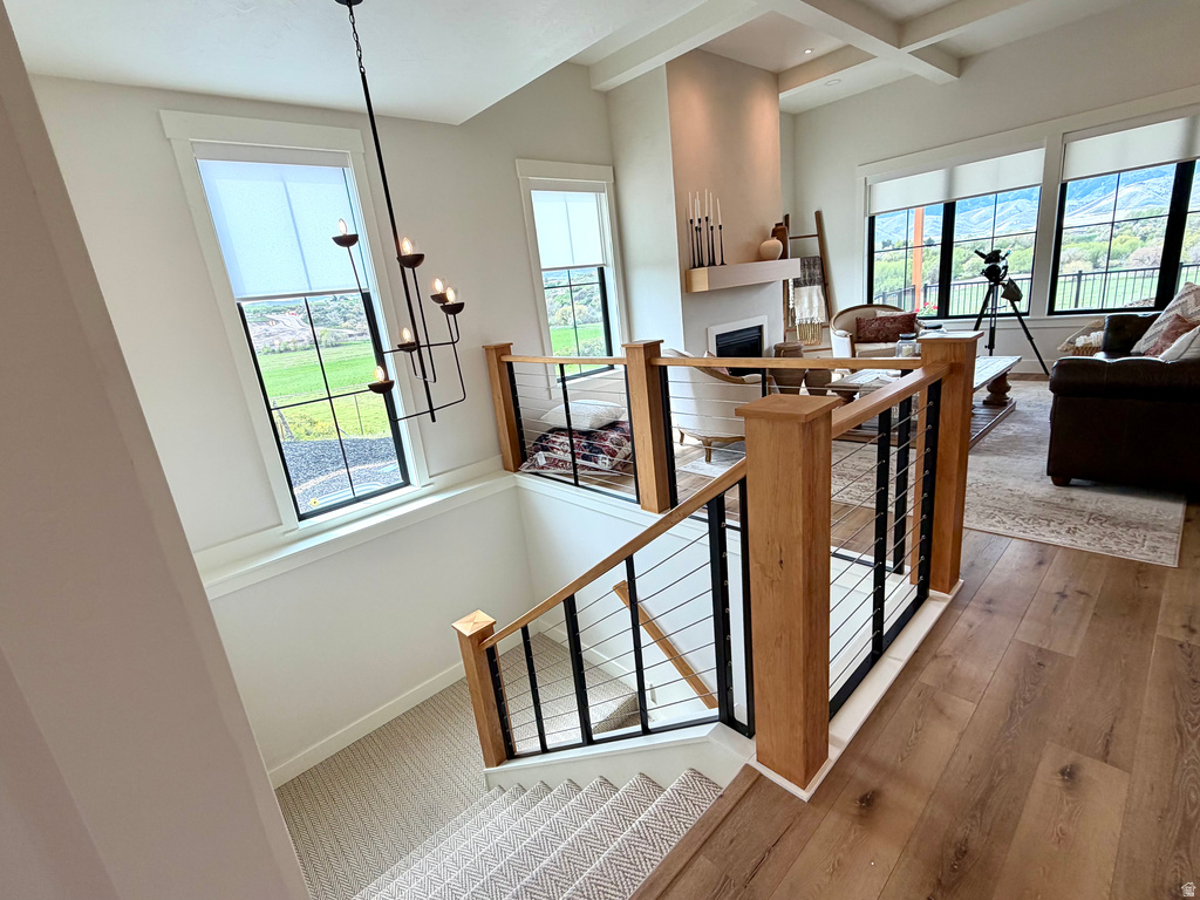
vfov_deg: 85.7
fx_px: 485
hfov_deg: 102.1
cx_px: 600
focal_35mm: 14
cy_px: 450
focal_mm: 2.22
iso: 50
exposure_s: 1/120
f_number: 2.2
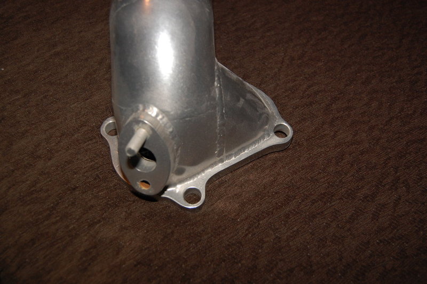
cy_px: 142
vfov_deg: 31.8
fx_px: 498
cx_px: 214
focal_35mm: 42
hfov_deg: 46.4
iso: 400
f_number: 5
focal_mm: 28
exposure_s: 1/60
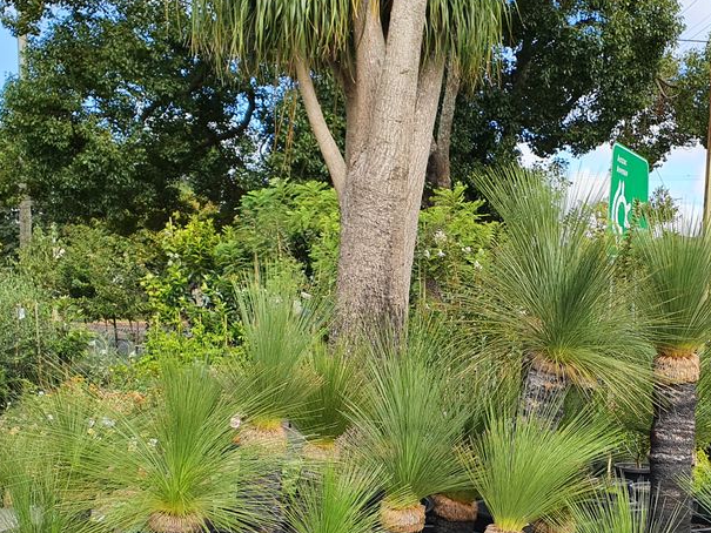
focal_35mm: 49
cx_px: 515
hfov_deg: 38.1
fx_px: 1007
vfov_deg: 28.8
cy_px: 448
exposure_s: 1/766
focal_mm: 4.32
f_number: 2.4
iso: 50
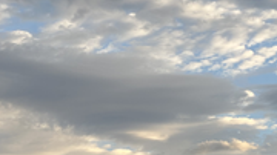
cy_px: 301
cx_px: 86
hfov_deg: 11.6
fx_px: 1365
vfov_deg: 6.3
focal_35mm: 186
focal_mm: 9
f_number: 2.8
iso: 32
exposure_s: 1/101
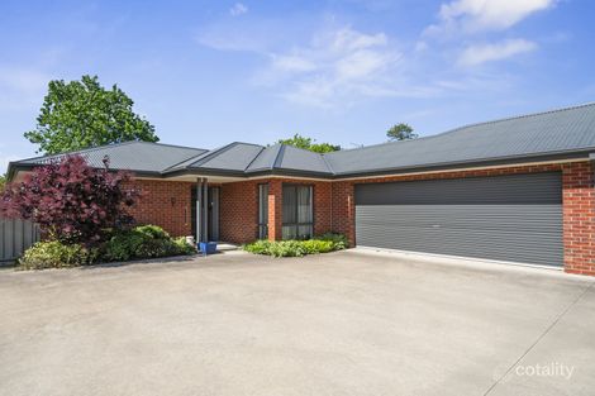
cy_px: 198
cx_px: 298
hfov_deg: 93.3
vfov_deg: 70.4
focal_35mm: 17
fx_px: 281
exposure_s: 1/320
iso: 200
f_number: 11
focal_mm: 17
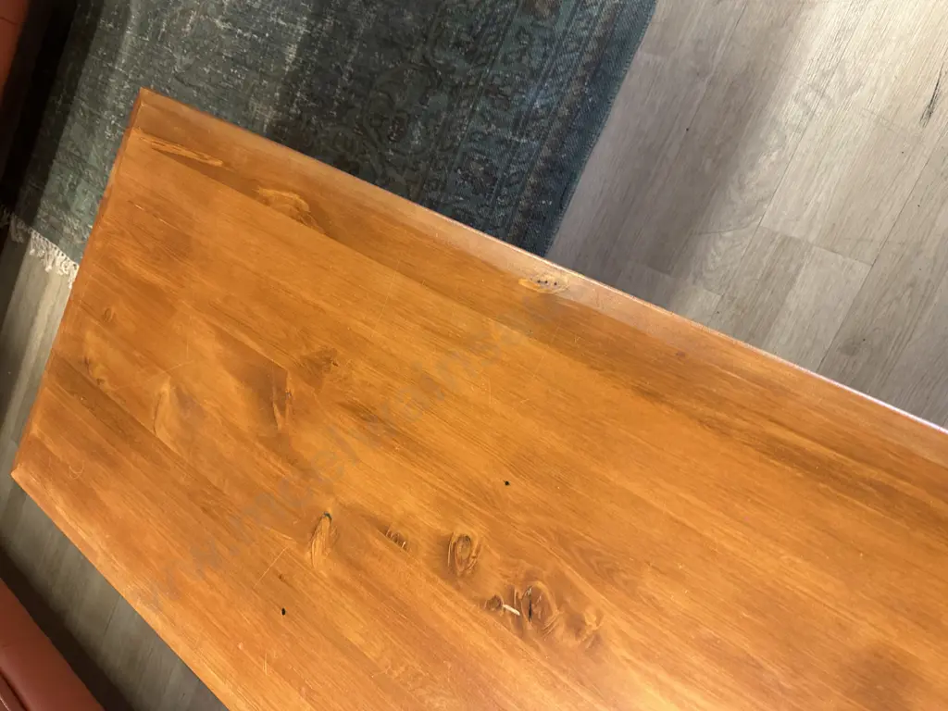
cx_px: 474
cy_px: 356
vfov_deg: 56.8
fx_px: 657
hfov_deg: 71.6
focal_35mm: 24
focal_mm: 6.86
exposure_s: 1/50
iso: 320
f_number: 1.78
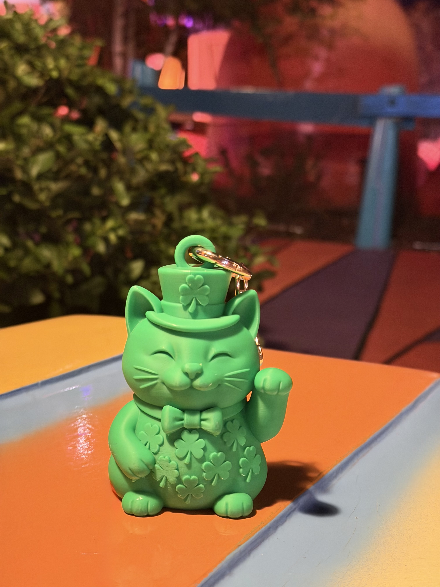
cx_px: 220
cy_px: 294
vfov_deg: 39.7
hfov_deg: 30.3
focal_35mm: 48
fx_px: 813
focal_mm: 6.76
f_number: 1.78
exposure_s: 1/15
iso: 2000
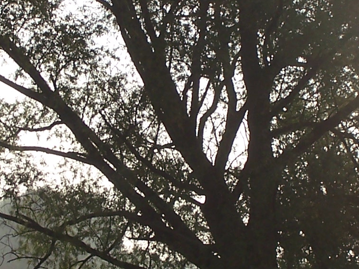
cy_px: 104
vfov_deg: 7.6
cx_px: 182
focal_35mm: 195
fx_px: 2022
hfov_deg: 10.1
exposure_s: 1/500
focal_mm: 10.7
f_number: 4.5
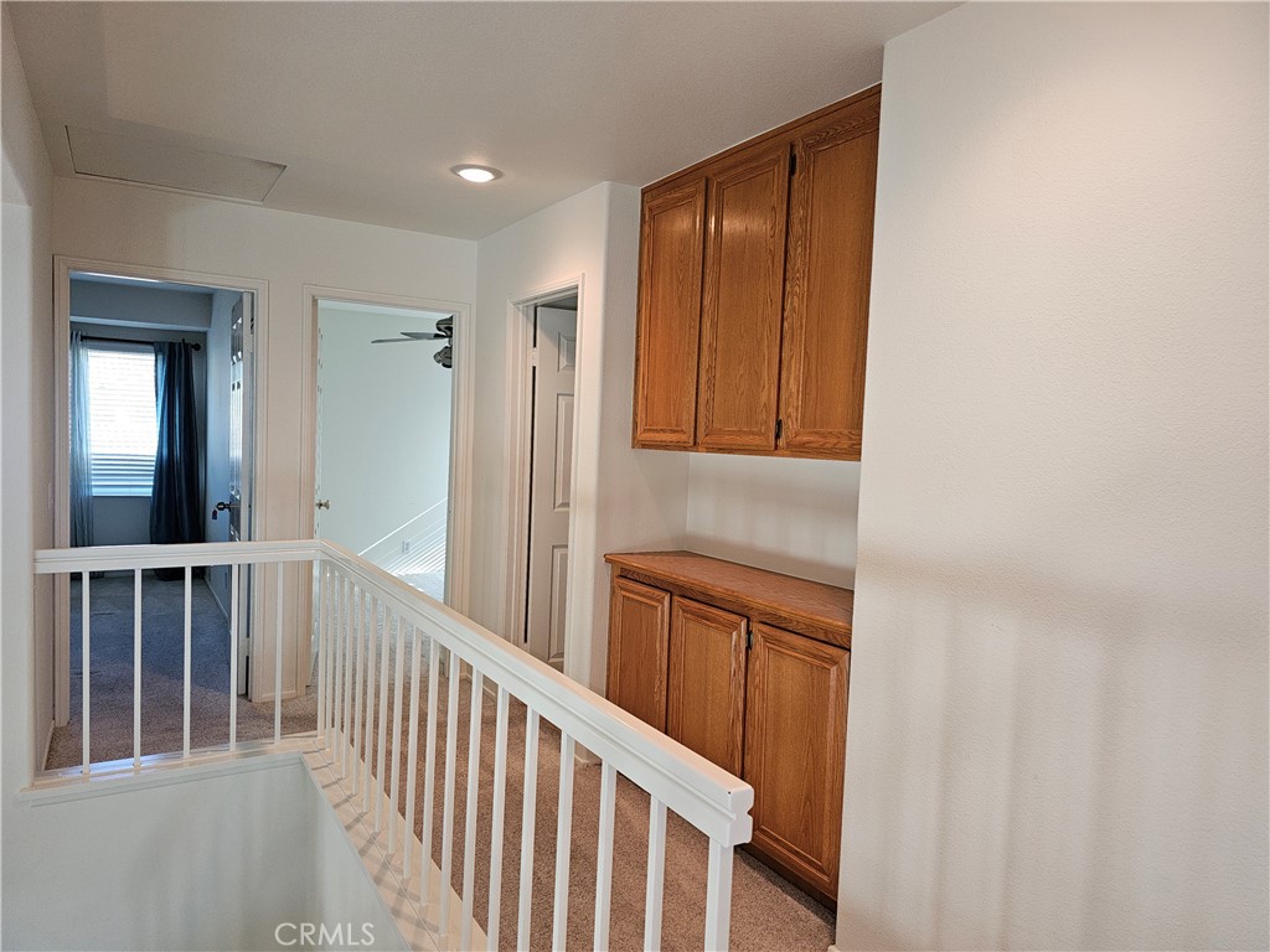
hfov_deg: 73.9
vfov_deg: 58.9
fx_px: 844
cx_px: 635
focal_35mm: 23
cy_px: 476
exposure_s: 1/60
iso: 100
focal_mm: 6.3
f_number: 1.7
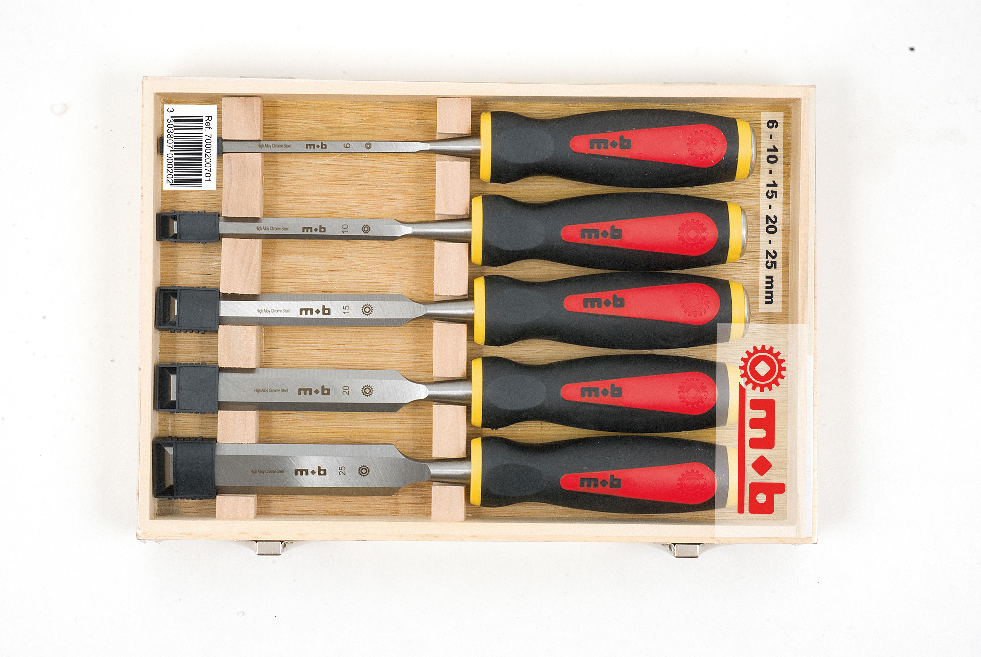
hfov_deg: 28.0
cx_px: 490
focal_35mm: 72
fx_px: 1964
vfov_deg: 19.0
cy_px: 328
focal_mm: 48
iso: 100
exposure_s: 2.5
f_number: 29
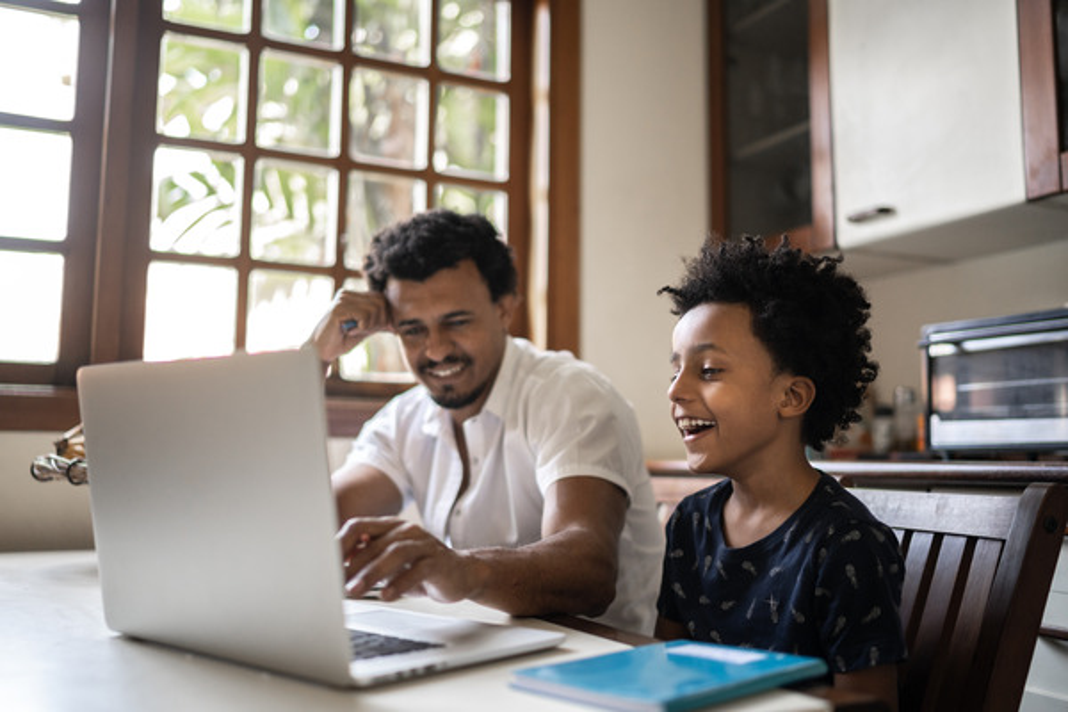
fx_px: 1038
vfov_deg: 37.9
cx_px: 534
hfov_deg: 54.4
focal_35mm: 35
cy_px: 356
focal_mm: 35
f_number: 1.4
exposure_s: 1/400
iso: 1000
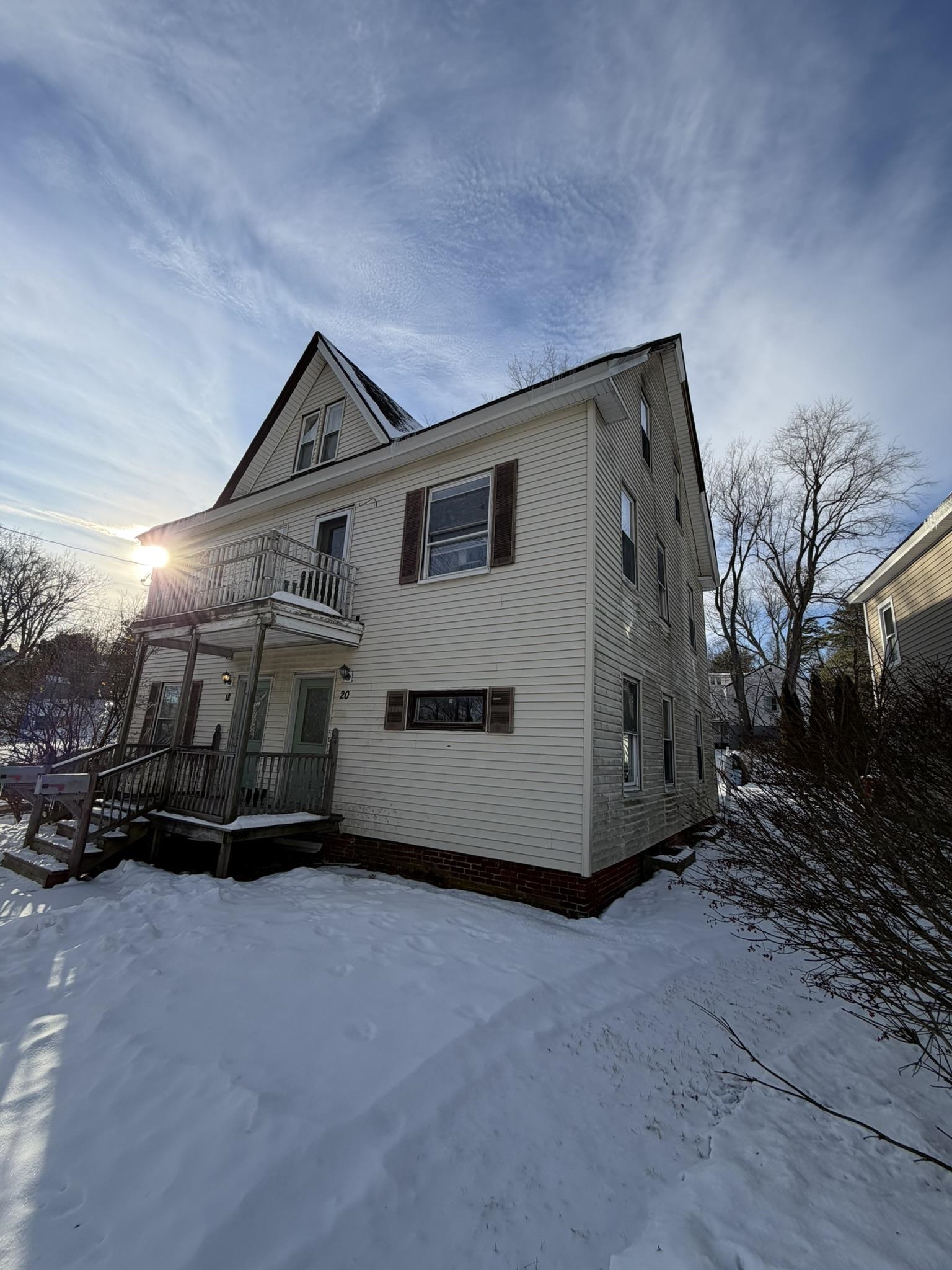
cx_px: 476
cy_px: 635
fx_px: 513
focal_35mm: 14
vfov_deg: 102.1
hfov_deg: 85.7
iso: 25
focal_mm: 2.22
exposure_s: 1/1033
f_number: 2.2
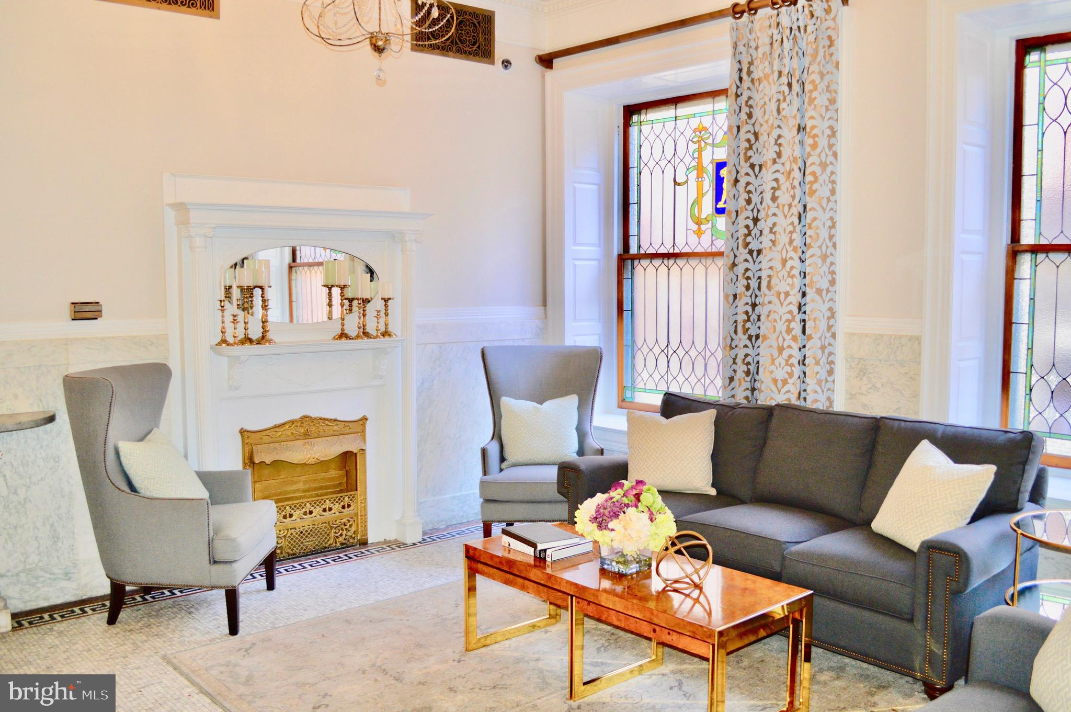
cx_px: 536
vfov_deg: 43.5
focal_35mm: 30
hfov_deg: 62.0
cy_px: 356
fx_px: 892
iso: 500
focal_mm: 20
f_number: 3.8
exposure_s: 1/60
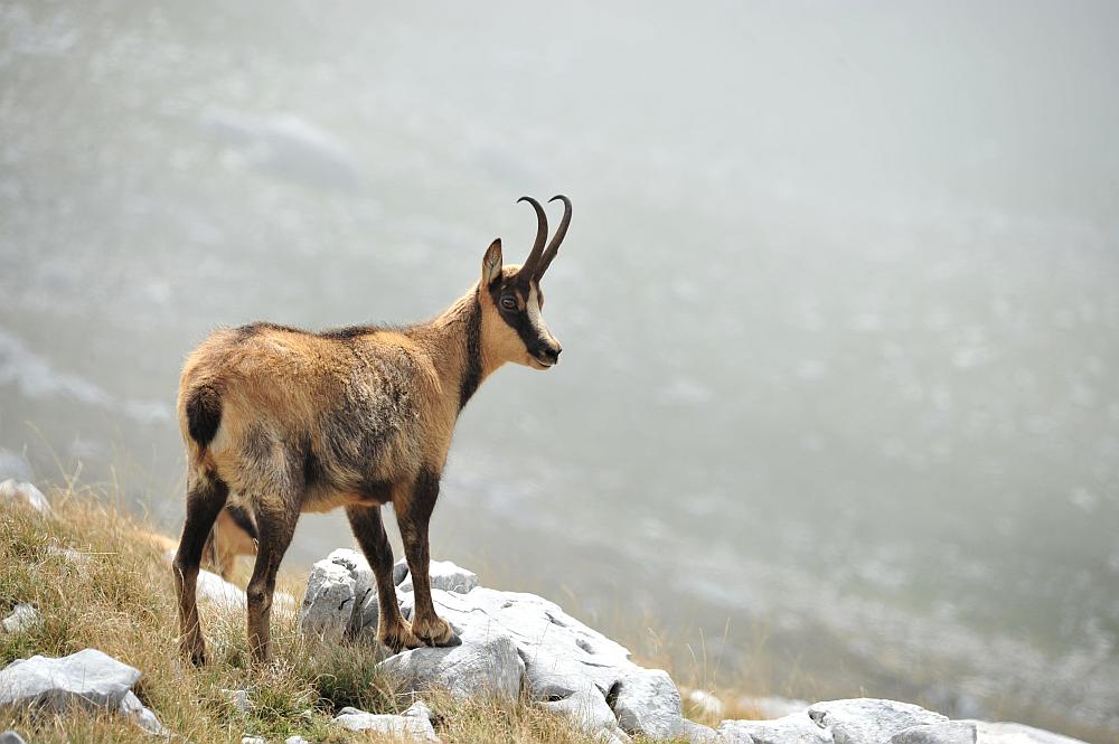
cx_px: 560
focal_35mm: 400
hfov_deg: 5.2
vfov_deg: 3.4
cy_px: 372
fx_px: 12423
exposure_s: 1/400
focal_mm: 400
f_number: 10
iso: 250
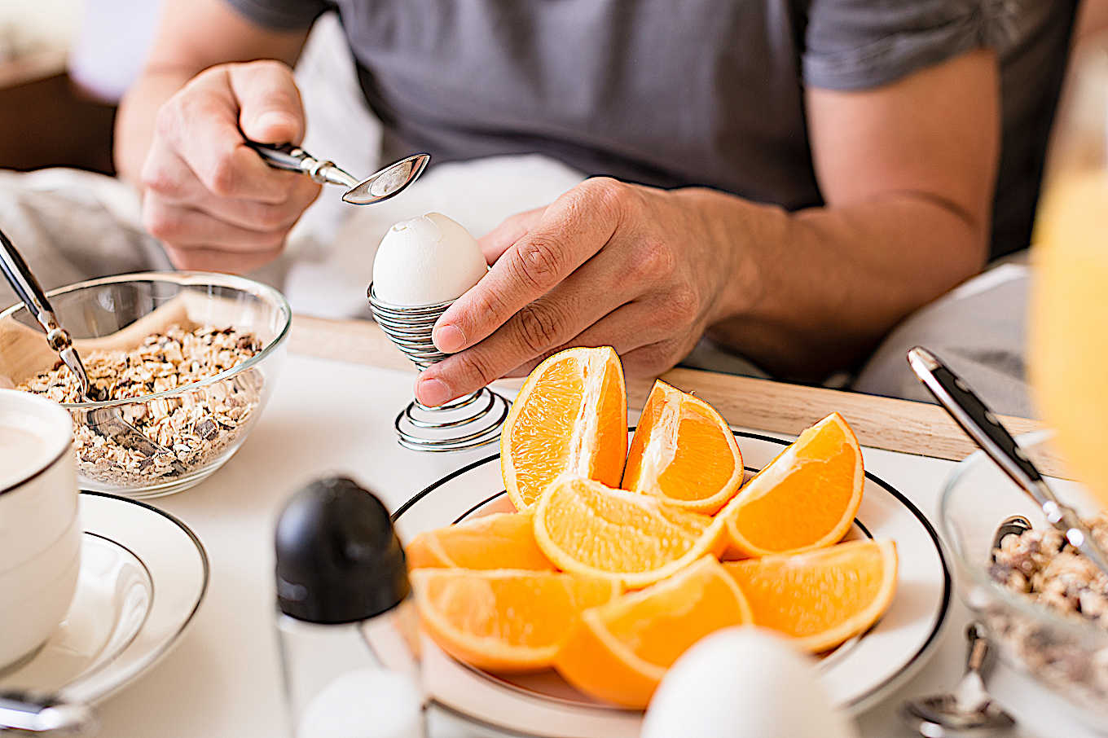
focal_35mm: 50
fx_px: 1538
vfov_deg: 27.0
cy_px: 369
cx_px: 554
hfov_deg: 39.6
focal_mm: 50
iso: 200
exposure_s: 1/160
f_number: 3.5
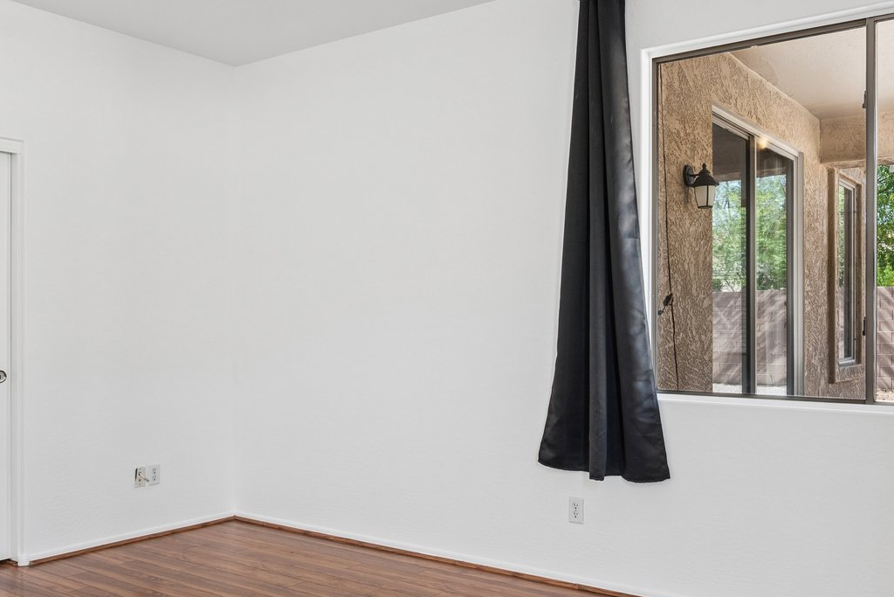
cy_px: 318
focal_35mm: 35
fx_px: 869
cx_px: 474
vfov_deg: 37.8
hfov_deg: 54.4
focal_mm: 17.5
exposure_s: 1/80
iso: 320
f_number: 8
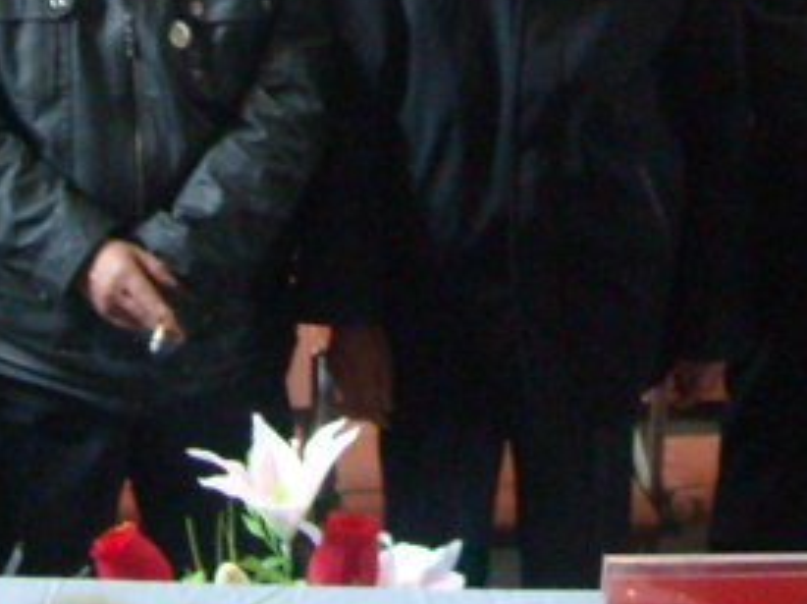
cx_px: 486
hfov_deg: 15.1
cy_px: -471
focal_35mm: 131
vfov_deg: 10.6
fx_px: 3051
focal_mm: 5.7
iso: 400
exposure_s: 1/30
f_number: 2.8
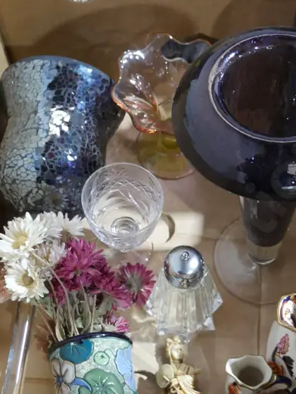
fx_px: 627
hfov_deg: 26.2
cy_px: 270
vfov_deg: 34.5
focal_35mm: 55
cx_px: 221
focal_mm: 14
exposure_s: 1/60
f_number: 3.5
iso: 2000
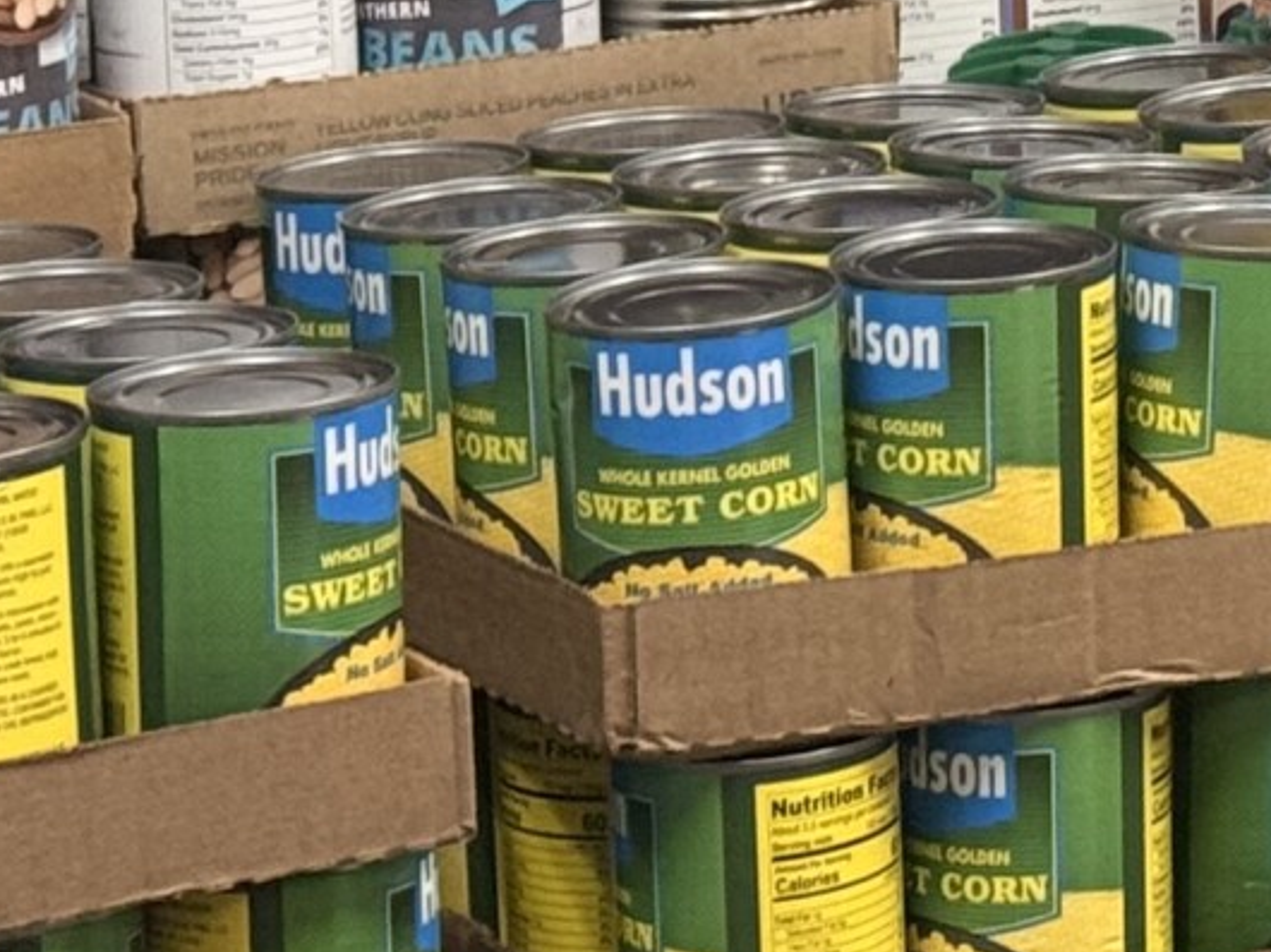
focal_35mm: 232
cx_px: 2233
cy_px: -592
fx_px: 8515
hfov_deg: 8.2
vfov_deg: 6.3
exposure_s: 1/60
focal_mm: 6.76
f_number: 1.78
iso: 125
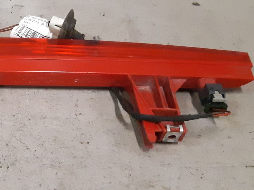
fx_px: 550
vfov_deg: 19.6
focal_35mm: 75
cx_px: -39
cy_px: 91
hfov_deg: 24.0
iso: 800
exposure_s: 1/244
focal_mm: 3.93
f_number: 1.7
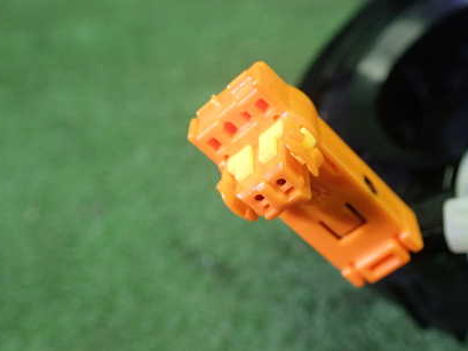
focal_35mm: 44
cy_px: 202
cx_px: 309
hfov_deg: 42.4
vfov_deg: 32.8
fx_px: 595
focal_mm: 5.5
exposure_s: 1/125
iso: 320
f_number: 2.3
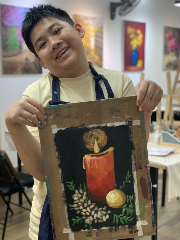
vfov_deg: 36.8
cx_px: 90
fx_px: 360
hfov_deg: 28.0
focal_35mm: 52
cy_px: 120
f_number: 2.4
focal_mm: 6
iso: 64
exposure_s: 1/50
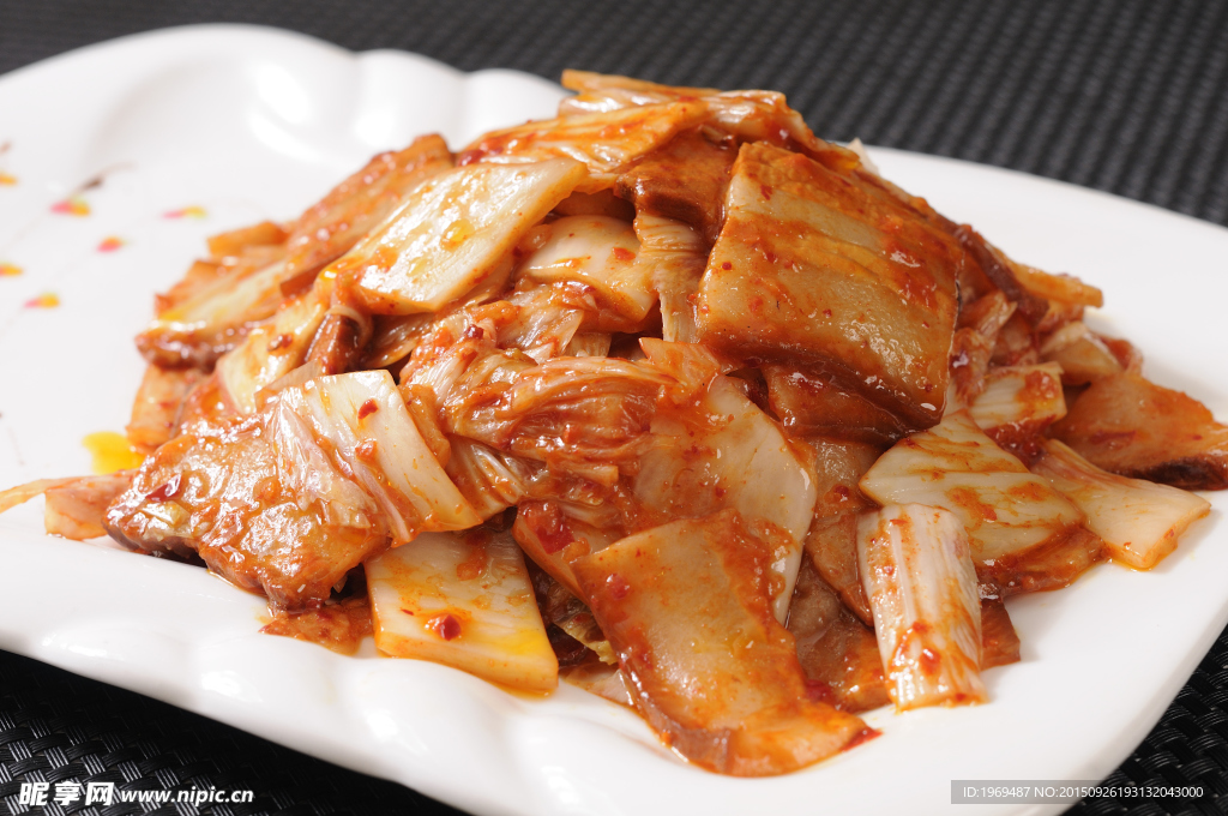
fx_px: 2555
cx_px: 614
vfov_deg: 18.1
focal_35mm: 75
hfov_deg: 27.0
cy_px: 408
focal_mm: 50
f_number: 7.1
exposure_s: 1/160
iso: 200
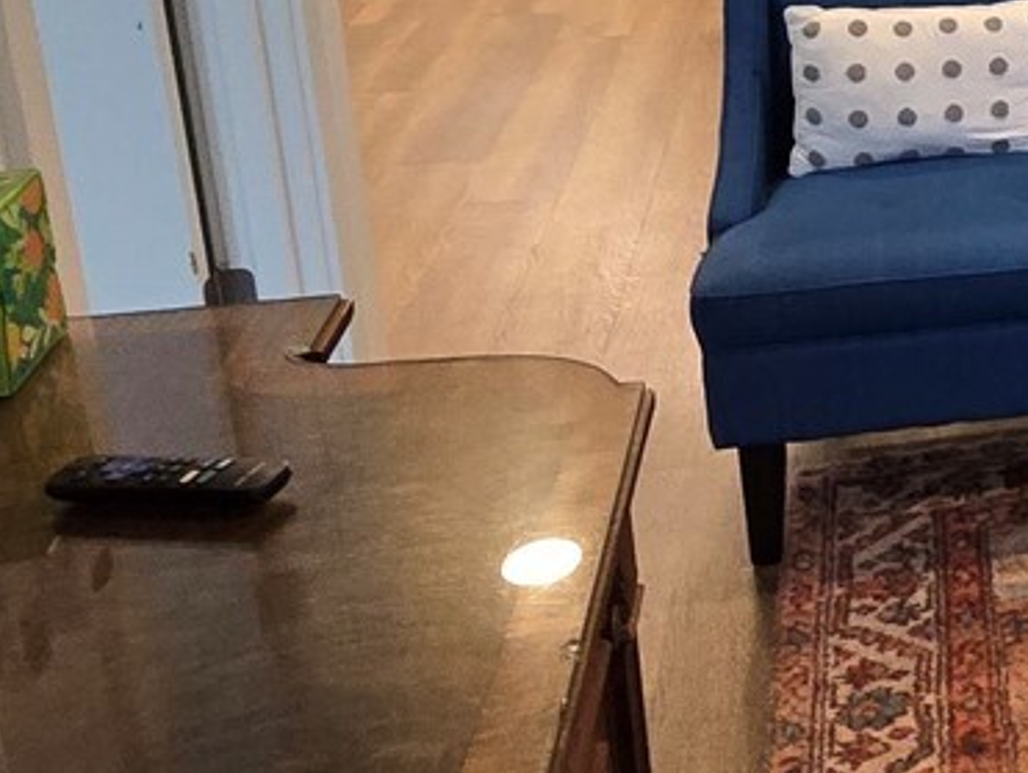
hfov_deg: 25.6
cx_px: 1549
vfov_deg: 25.0
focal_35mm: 56
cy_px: 22
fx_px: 1665
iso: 500
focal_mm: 2.2
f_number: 2.2
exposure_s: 1/60
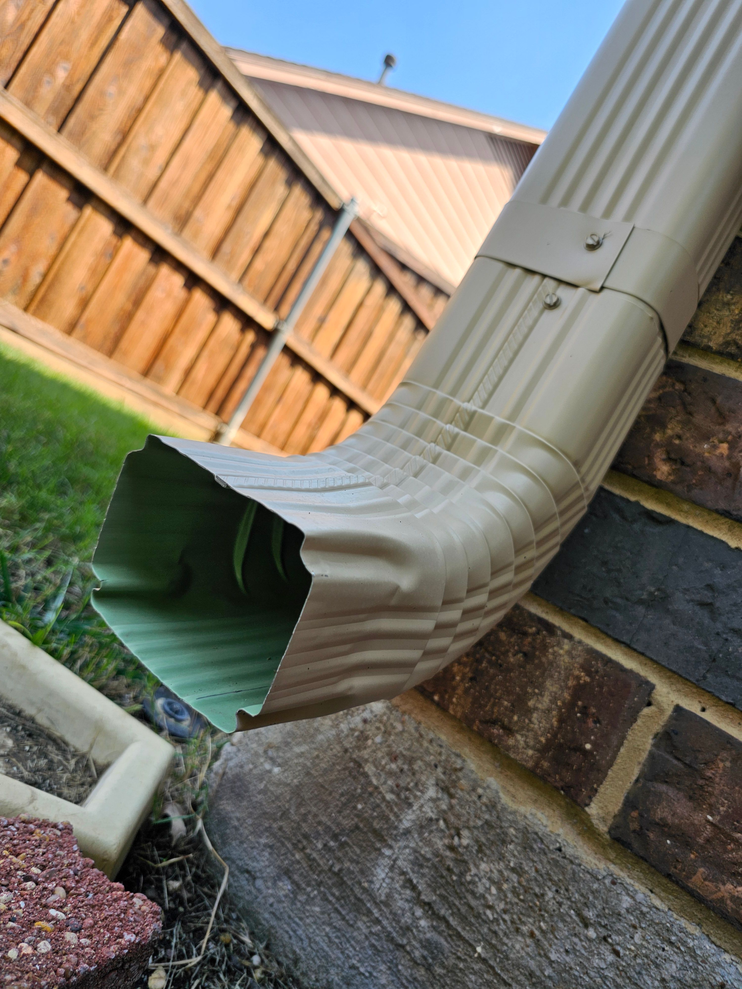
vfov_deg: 73.9
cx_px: 371
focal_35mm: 23
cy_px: 494
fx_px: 657
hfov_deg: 58.9
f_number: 1.7
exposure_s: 1/180
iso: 12
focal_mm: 6.3
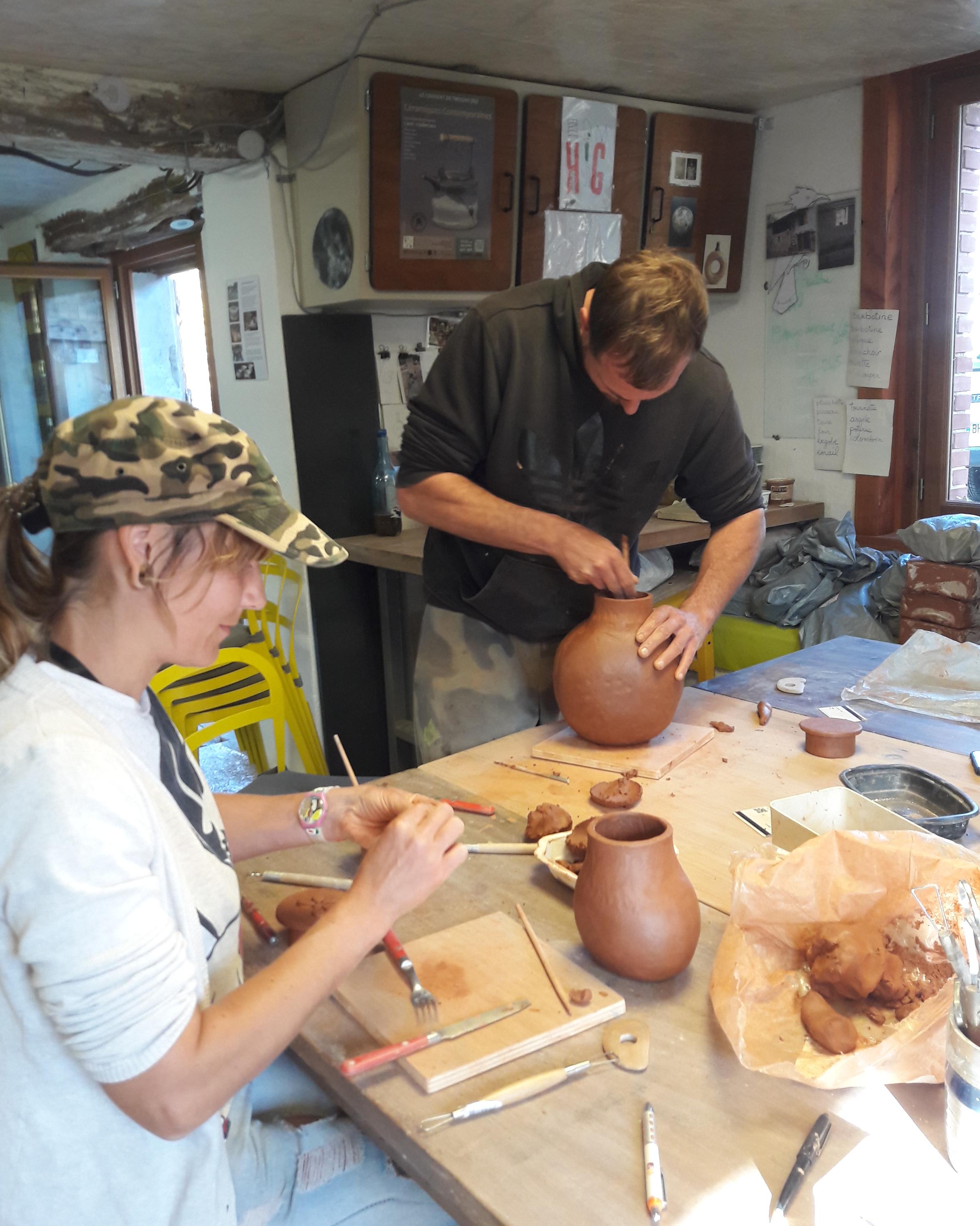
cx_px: 487
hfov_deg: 48.5
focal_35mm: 30
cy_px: 619
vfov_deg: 58.8
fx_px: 1088
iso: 100
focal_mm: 3.7
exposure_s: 1/33
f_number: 1.9
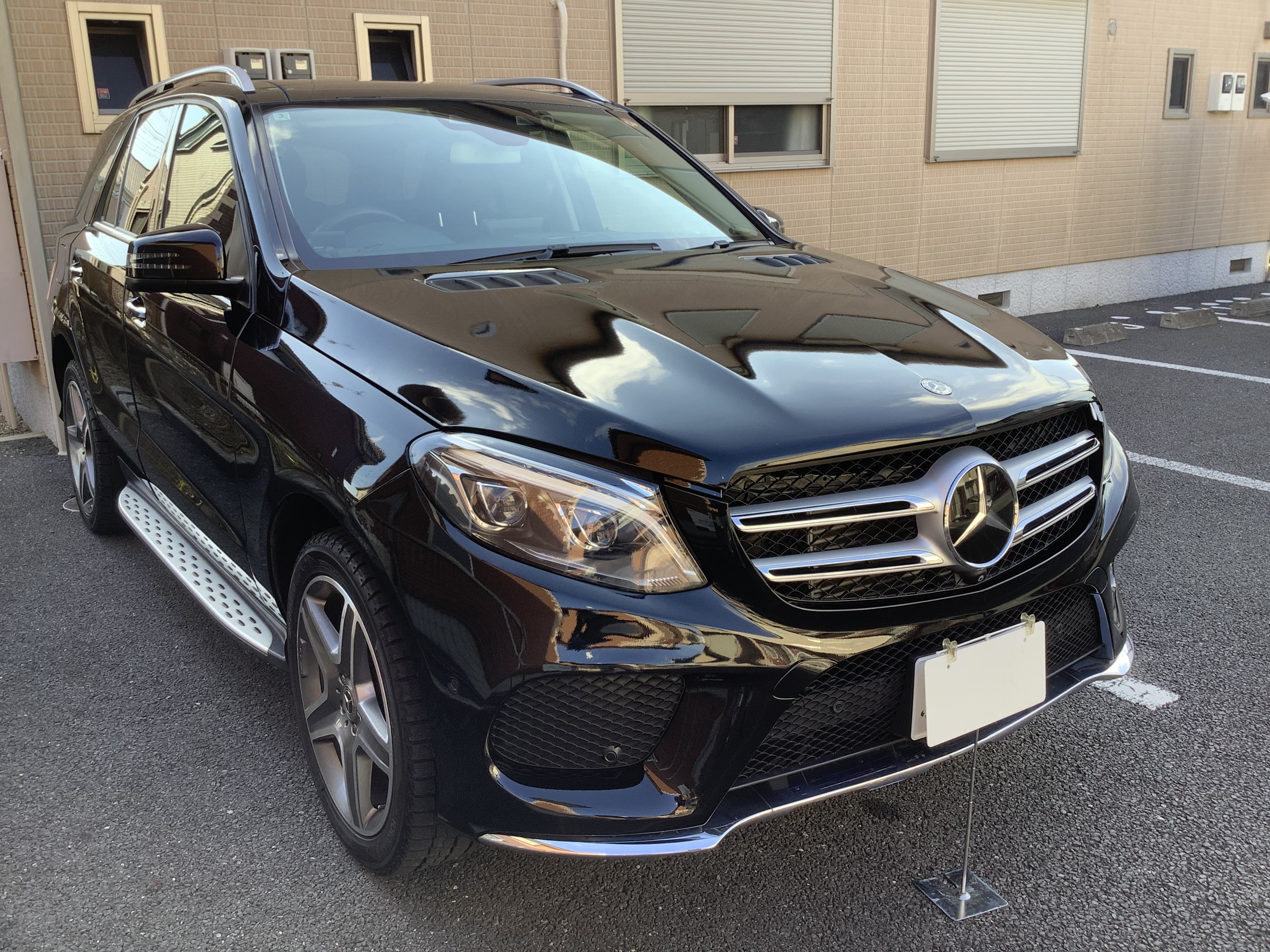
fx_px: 1137
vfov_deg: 45.4
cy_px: 476
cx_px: 635
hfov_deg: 58.4
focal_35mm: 31
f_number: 2.4
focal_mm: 3.3
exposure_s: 1/121
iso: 25
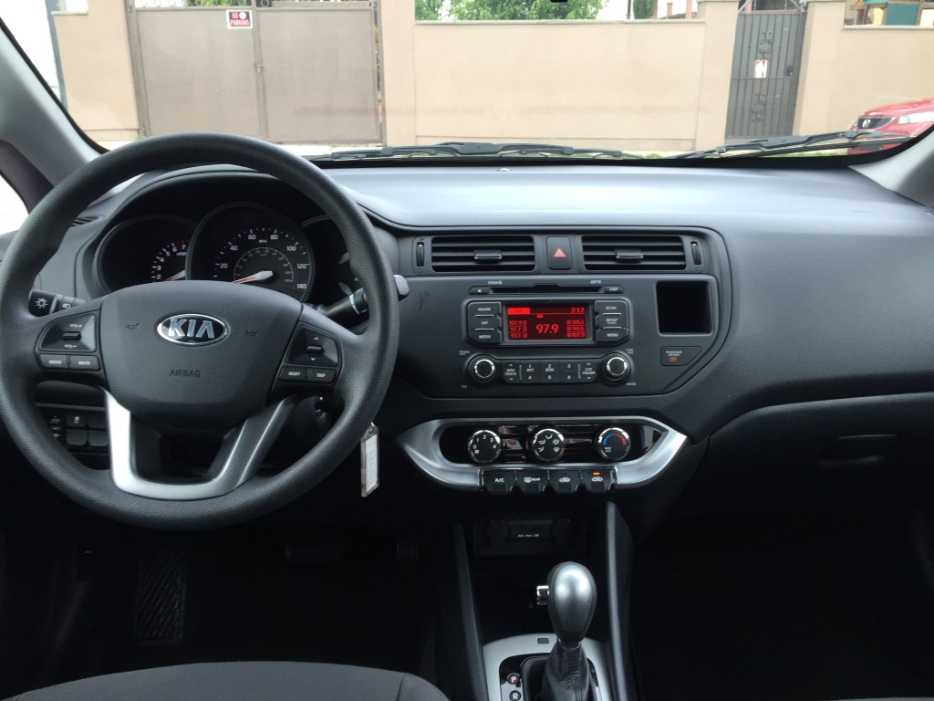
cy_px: 350
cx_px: 467
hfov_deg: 61.7
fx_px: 782
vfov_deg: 48.2
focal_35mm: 29
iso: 40
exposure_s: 1/120
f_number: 2.2
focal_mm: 4.15
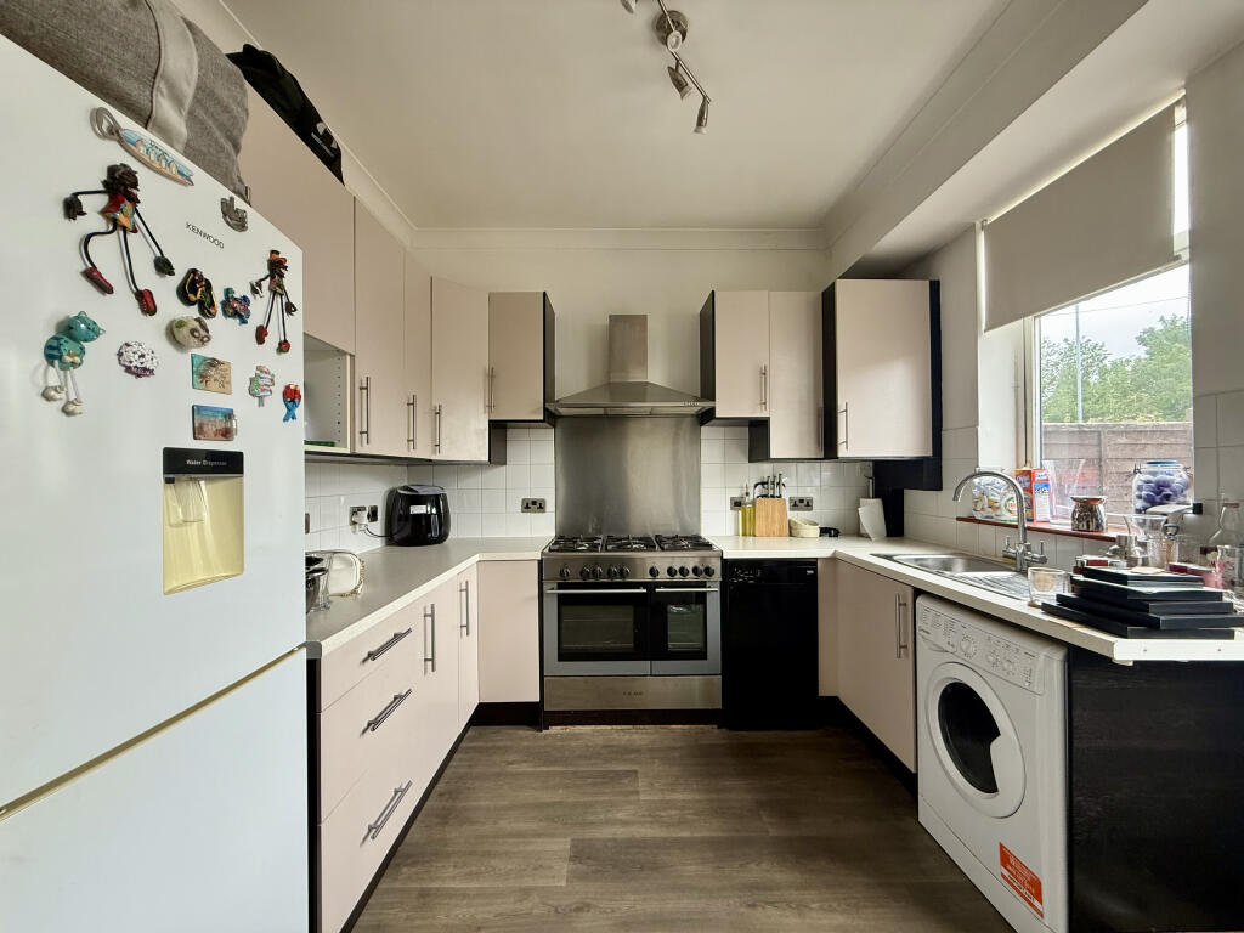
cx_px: 622
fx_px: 503
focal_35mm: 14
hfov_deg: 102.1
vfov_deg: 85.7
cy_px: 466
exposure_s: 1/99
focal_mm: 2.22
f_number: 2.2
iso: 160
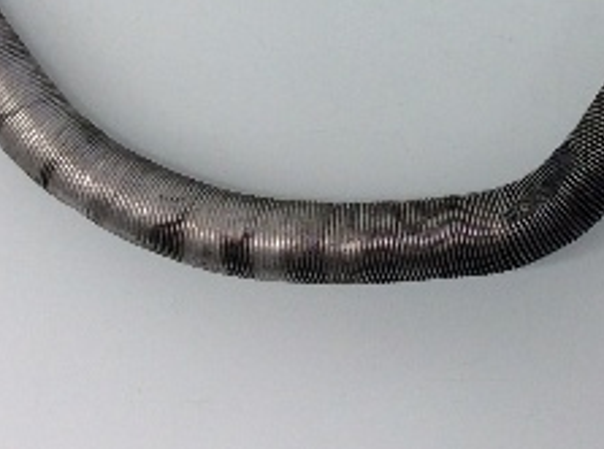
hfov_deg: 21.1
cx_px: 490
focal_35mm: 92
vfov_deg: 15.4
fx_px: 1601
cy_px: -97
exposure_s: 1/120
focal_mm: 3.3
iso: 64
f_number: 2.4
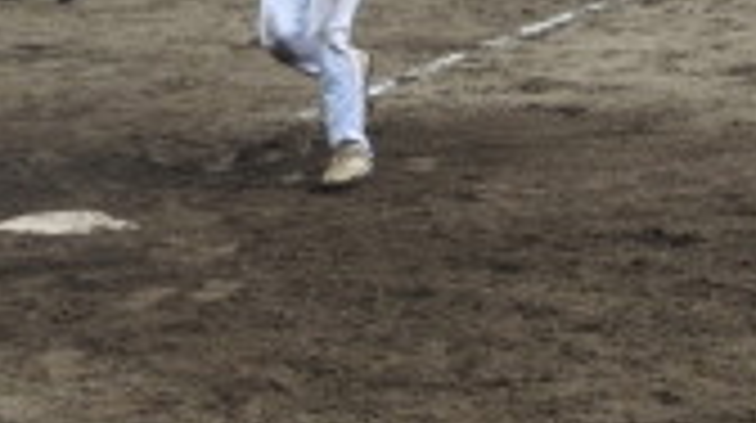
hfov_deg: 13.8
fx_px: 3123
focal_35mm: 156
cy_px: 18
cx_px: 216
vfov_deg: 7.7
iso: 100
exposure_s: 1/400
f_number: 3.8
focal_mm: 7.2
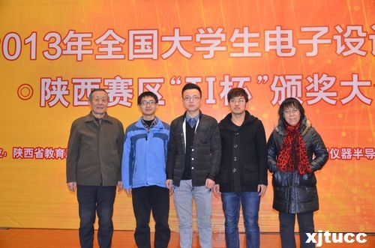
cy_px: 124
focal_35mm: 39
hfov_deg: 49.6
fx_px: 405
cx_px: 188
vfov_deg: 34.1
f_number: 4
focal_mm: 26
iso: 800
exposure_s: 1/60
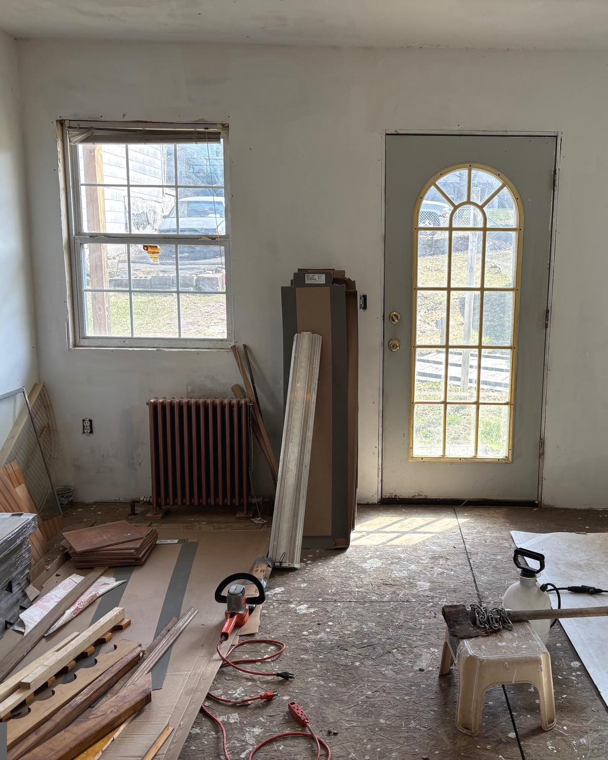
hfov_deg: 42.9
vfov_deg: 52.8
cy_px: 381
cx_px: 392
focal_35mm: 34
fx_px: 765
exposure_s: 1/211
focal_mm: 5.96
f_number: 1.6
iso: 50
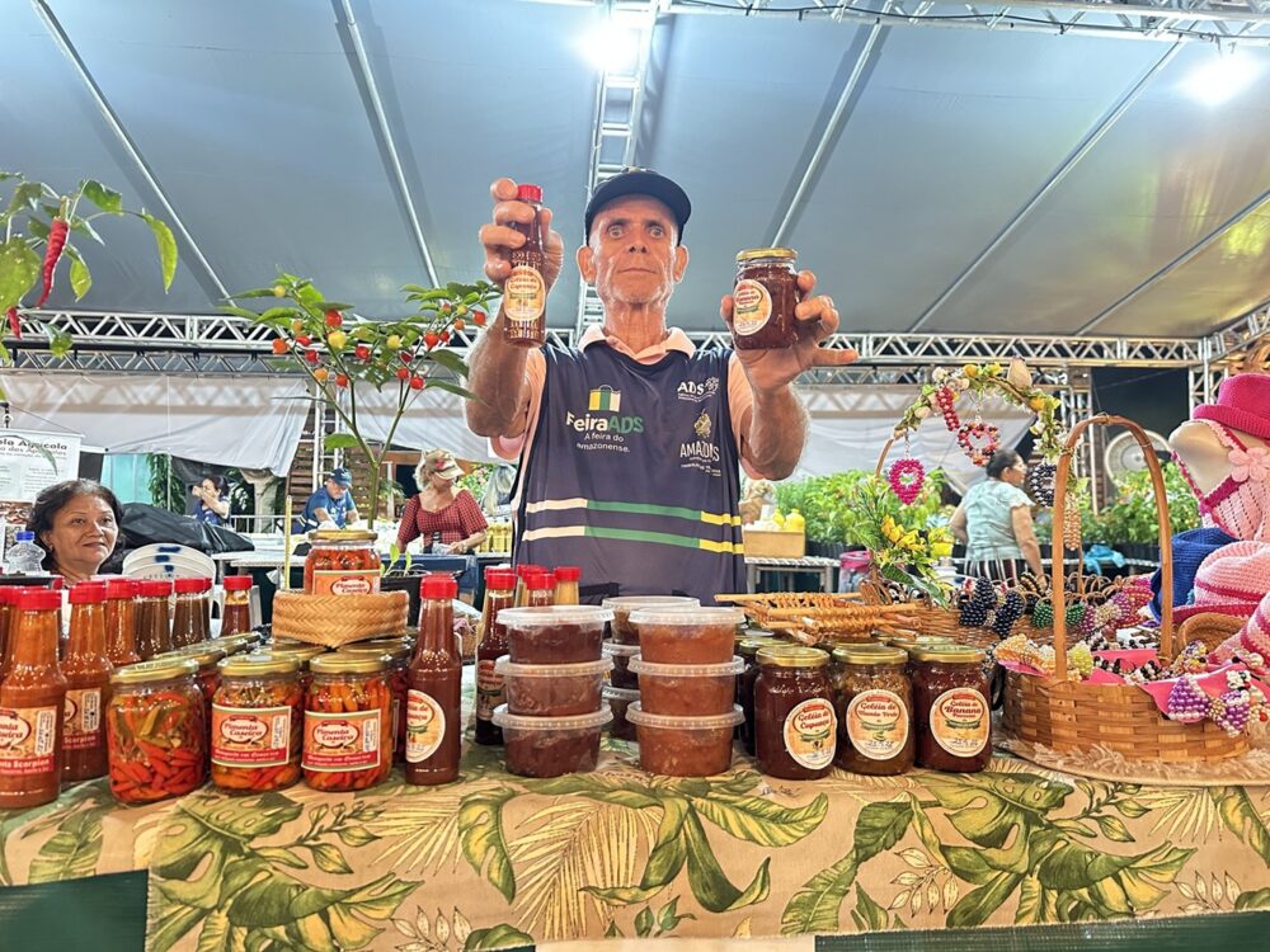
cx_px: 635
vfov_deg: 56.8
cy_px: 476
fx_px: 881
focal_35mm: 24
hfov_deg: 71.6
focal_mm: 6.86
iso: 1000
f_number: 1.78
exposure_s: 1/30
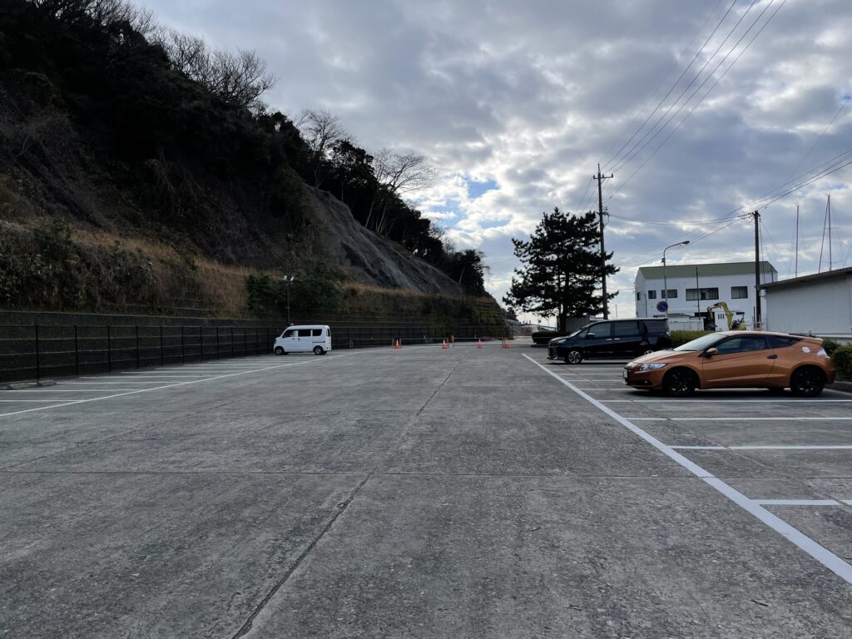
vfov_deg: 53.1
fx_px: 640
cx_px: 426
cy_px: 320
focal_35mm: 26
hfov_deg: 67.3
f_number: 1.6
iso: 32
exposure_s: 1/4651
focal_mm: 4.2
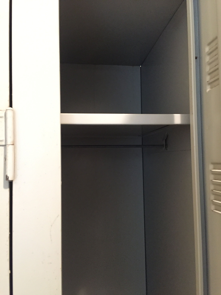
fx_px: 247
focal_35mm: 29
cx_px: 110
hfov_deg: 48.2
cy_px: 148
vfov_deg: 61.7
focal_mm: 4.15
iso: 500
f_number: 2.2
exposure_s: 1/17
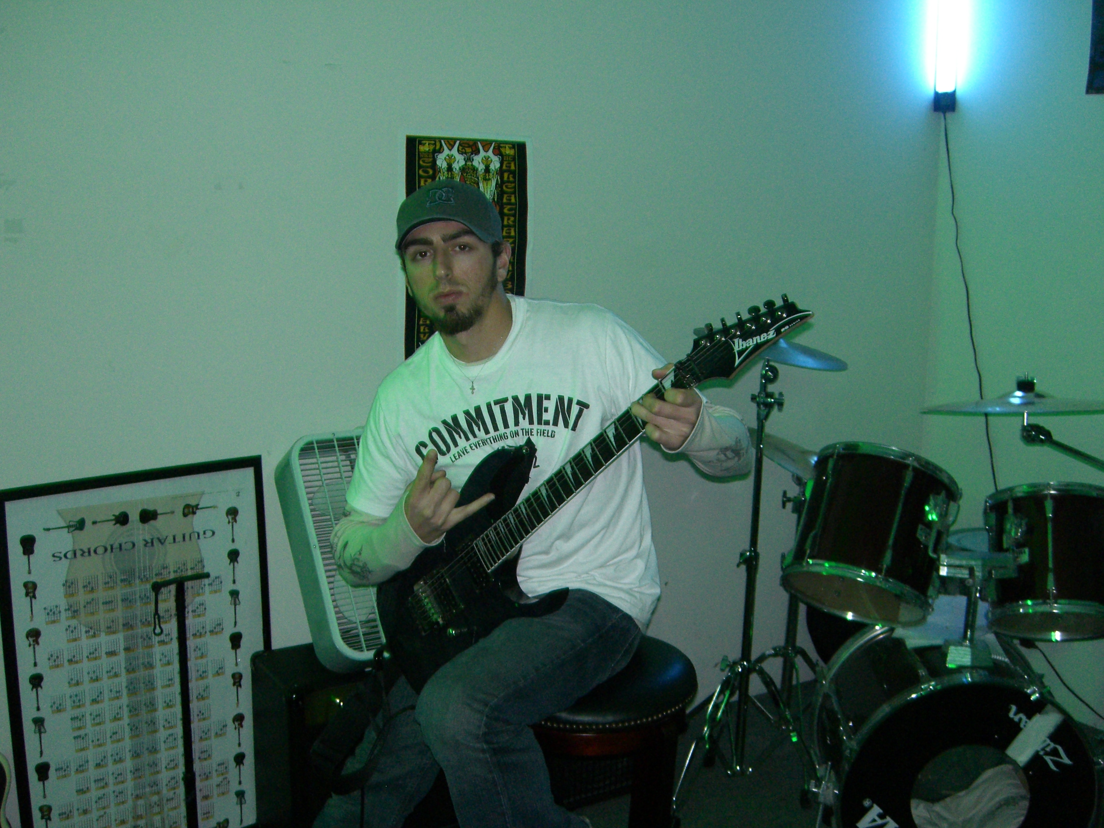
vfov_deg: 37.7
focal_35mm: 38
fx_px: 1212
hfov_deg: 49.0
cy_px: 414
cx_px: 552
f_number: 2.8
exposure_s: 1/60
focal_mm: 7.9
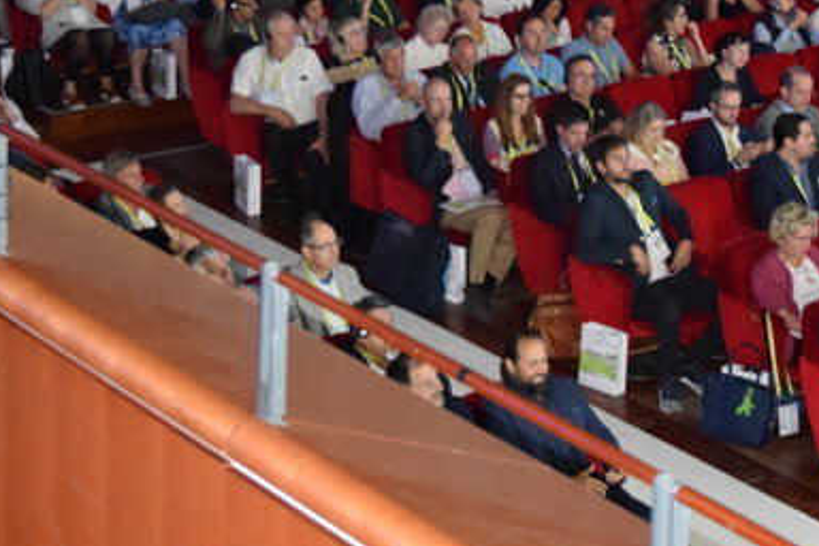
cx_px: 574
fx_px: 2616
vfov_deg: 11.8
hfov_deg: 17.7
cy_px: -18
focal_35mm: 115
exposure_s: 1/20
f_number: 4.2
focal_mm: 34
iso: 3200
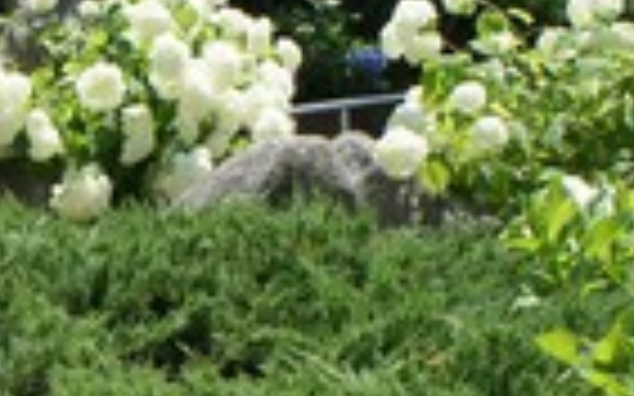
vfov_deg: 16.6
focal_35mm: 78
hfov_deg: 22.7
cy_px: 315
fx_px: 1347
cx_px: -256
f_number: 7.1
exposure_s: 1/250
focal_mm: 18
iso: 200
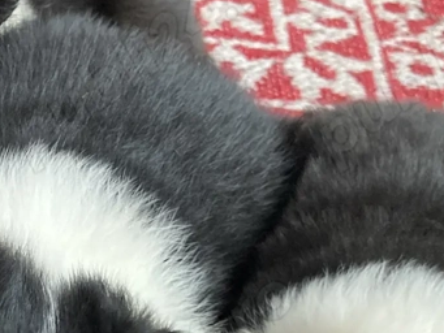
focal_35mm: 82
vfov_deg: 17.1
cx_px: -1
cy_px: 407
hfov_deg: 22.9
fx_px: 1052
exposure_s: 1/60
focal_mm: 3.99
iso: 250
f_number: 1.8
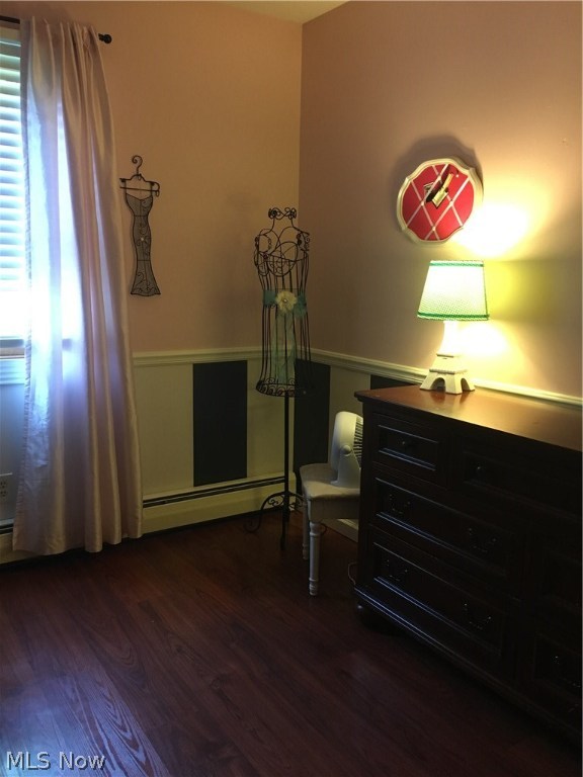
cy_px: 388
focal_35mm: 29
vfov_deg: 61.7
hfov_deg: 48.2
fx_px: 651
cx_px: 292
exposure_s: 1/24
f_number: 2.2
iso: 200
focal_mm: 4.15
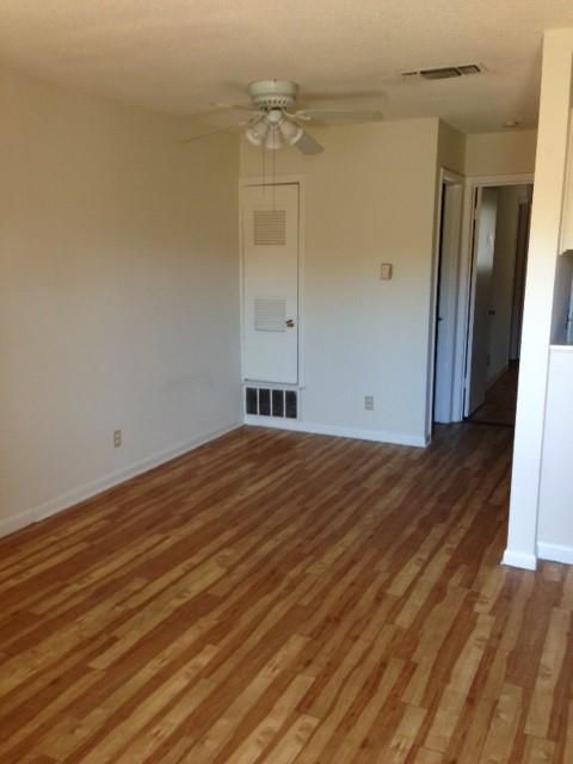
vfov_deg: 55.4
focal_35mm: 33
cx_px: 286
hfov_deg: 42.9
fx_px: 728
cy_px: 382
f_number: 2.4
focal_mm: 4.12
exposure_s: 1/20
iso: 100
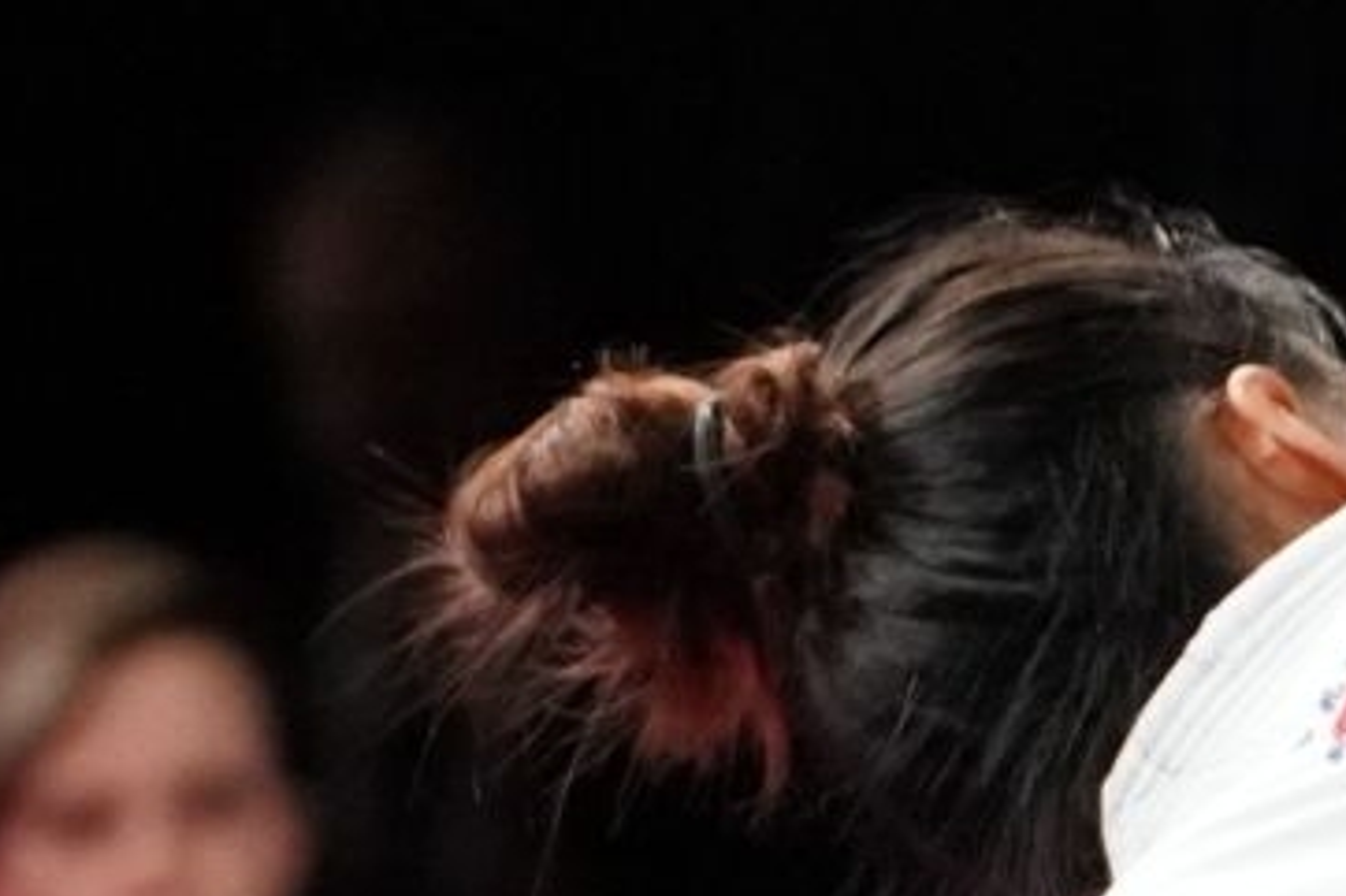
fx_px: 33484
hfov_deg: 2.3
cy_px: 431
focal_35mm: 896
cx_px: 3313
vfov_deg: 1.5
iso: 5000
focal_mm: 120
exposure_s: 1/1000
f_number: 2.8
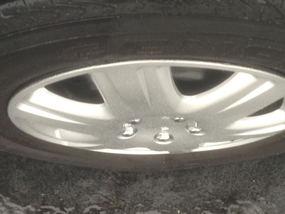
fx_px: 469
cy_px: 82
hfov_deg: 33.7
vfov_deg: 25.6
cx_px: 166
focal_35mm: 57
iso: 50
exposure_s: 1/60
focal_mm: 4.13
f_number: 2.4
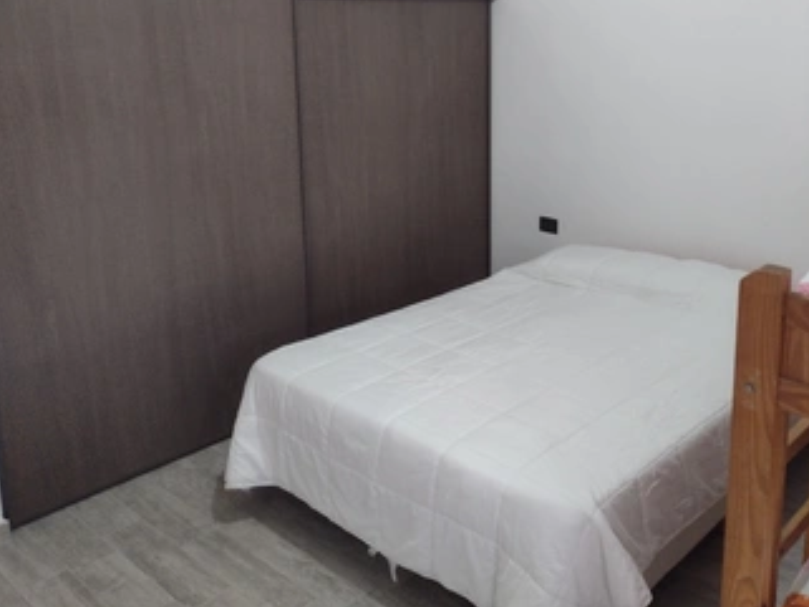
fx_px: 865
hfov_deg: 49.1
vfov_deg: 38.2
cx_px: 549
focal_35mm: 37
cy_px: 199
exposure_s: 1/50
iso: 875
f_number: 1.7
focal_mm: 4.71
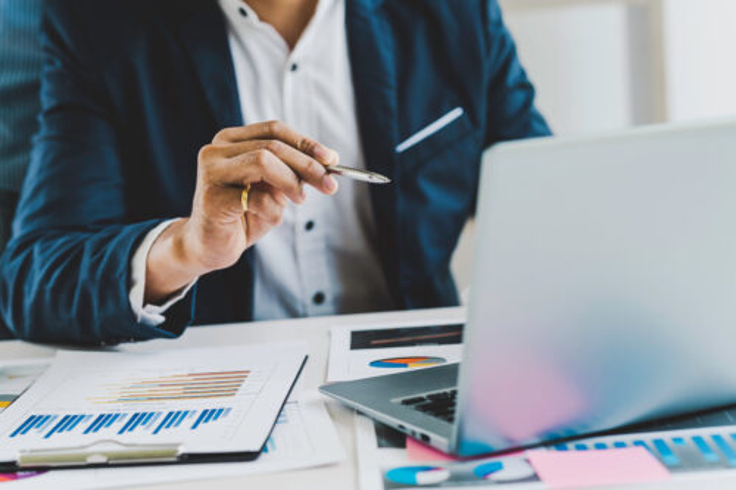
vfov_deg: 16.1
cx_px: 368
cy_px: 245
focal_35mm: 85
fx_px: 1737
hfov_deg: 23.9
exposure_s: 1/125
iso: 100
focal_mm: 85
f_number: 3.2
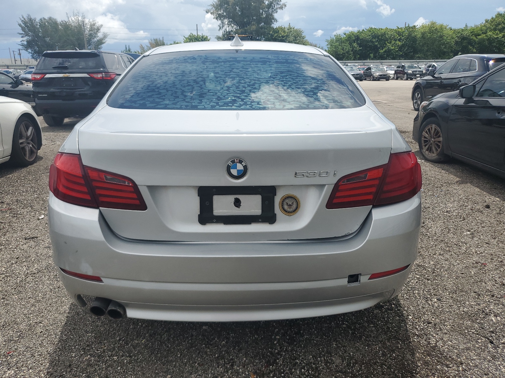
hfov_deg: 67.3
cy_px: 189
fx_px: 379
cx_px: 252
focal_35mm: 26
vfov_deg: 53.1
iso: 50
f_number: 1.5
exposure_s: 1/5000
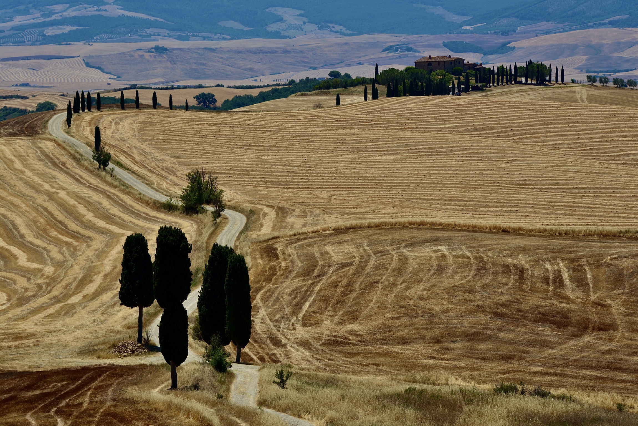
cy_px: 213
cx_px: 319
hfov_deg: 13.7
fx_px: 2659
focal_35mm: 150
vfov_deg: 9.2
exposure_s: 1/400
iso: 50
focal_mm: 150
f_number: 8
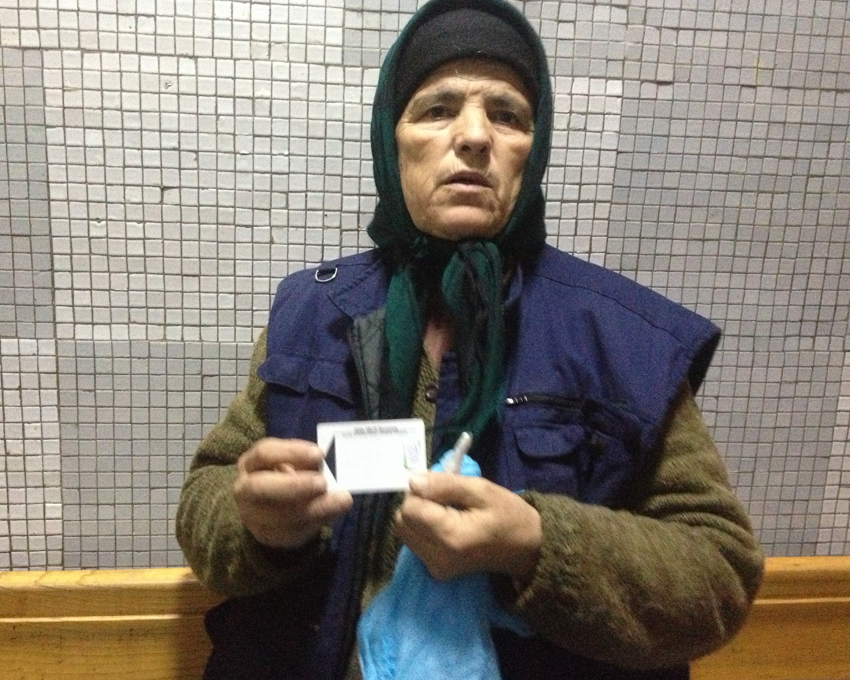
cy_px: 336
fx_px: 1031
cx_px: 400
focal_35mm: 41
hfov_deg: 44.8
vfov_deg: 36.5
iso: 800
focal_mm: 4.28
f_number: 2.4
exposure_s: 1/15
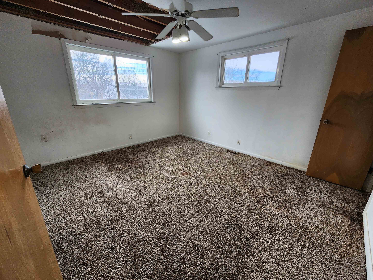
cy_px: 140
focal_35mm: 13
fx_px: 140
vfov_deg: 89.9
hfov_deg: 106.2
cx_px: 186
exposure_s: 1/120
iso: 100
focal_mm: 2.2
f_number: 2.2
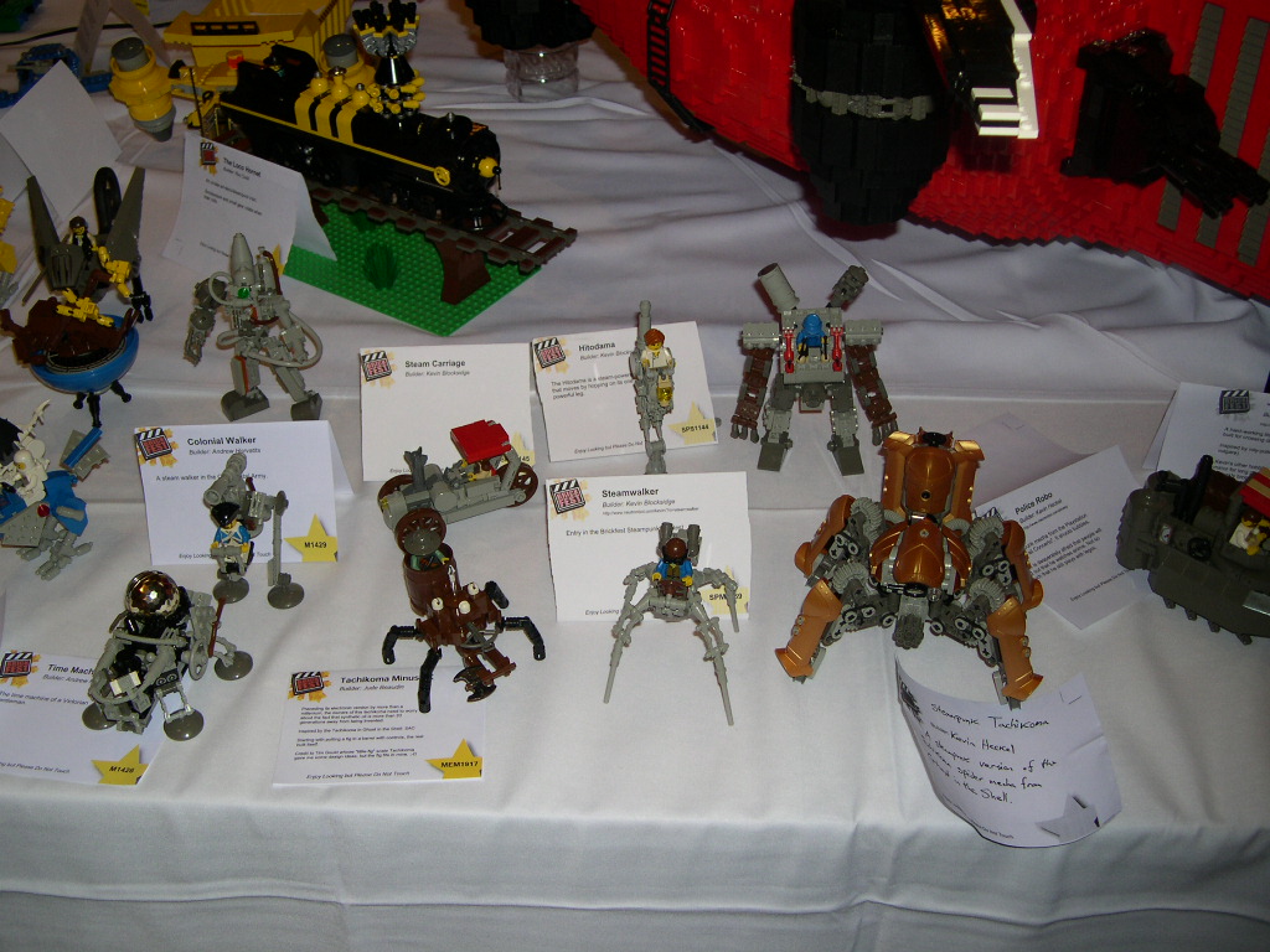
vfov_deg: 37.7
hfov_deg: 49.0
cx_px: 635
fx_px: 1394
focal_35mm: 38
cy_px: 476
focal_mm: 8
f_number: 2.8
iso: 100
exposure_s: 1/60
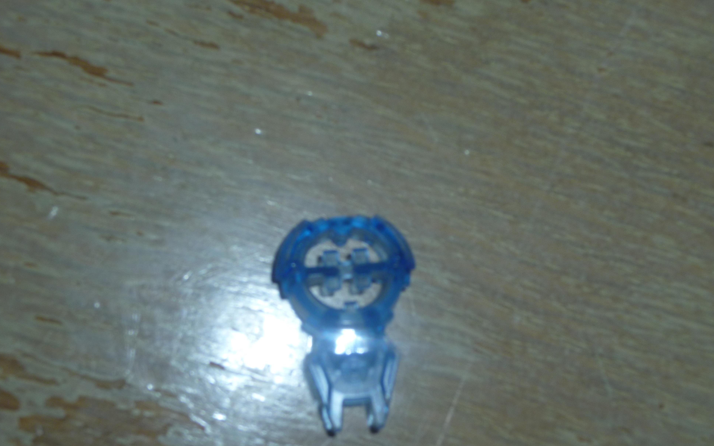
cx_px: 356
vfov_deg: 18.1
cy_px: 269
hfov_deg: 28.6
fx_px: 1401
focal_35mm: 72
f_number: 4.8
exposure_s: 1/40
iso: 100
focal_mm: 11.8
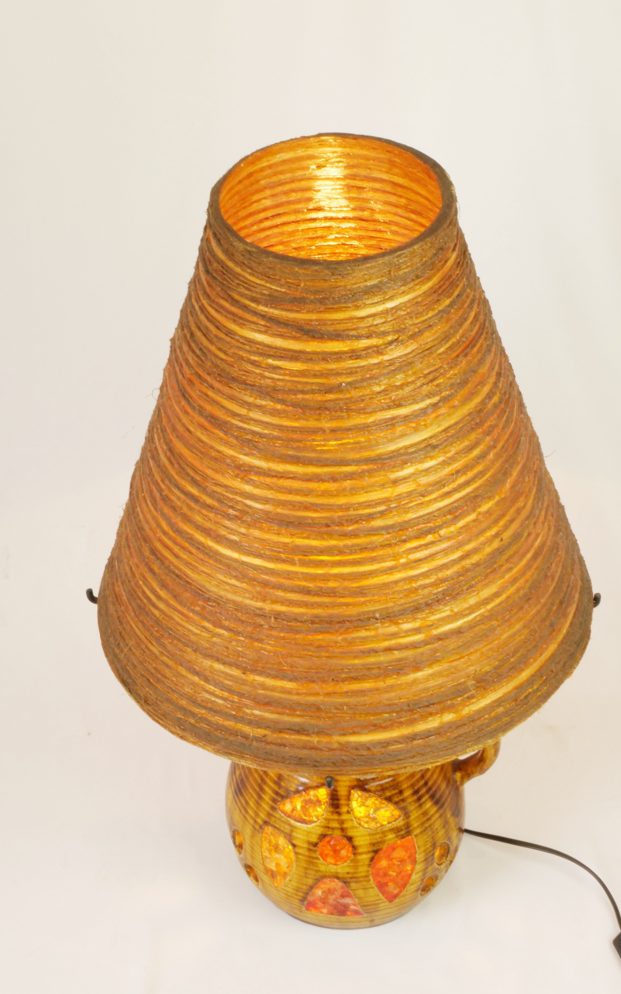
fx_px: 2085
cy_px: 498
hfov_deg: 16.9
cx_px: 323
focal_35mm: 77
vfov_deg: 26.8
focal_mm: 36
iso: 800
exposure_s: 1/10
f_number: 22
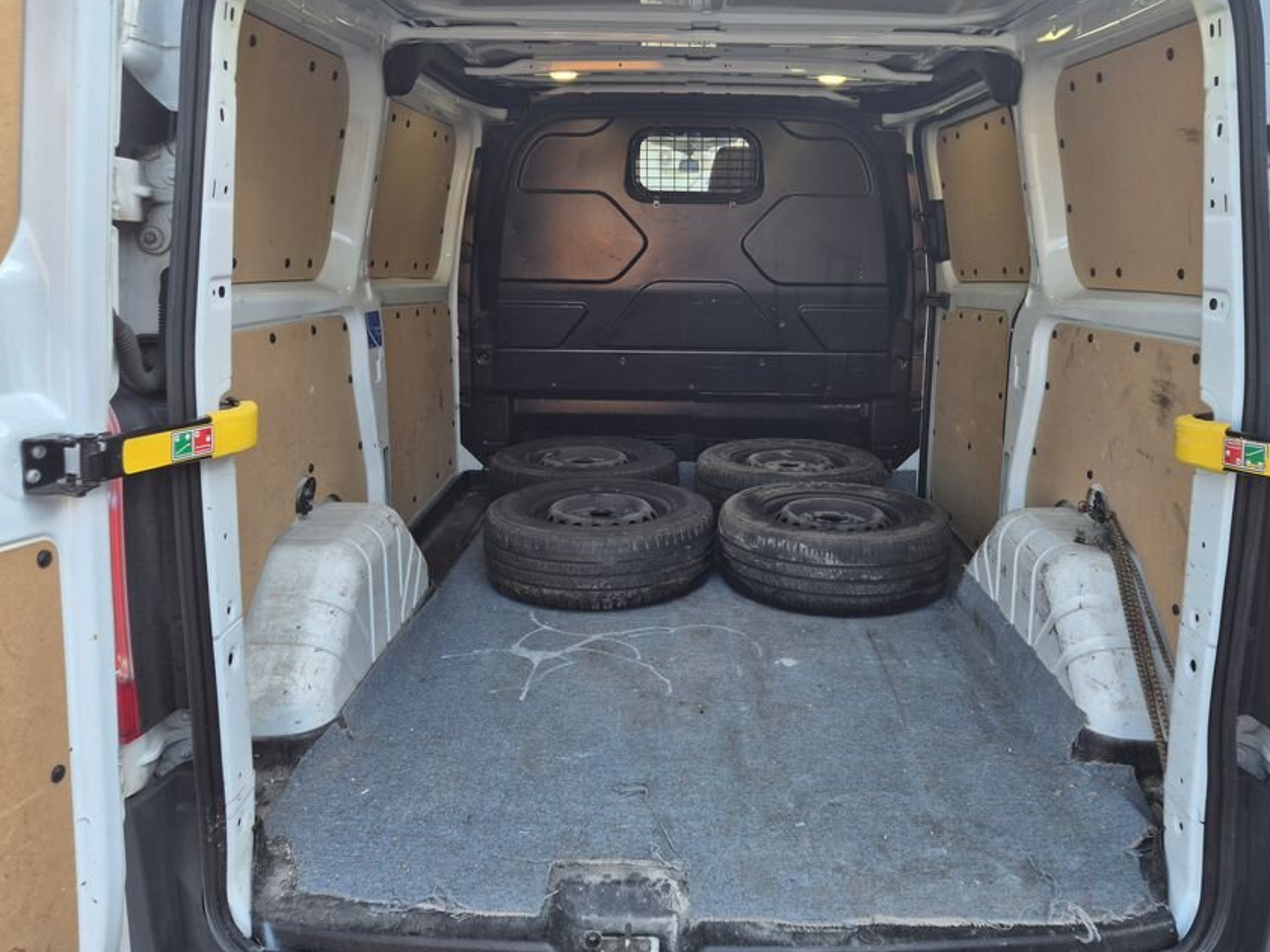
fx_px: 1027
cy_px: 439
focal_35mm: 28
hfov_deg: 63.2
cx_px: 713
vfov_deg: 49.7
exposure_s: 1/197
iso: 25
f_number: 1.8
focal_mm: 5.4
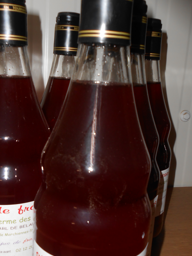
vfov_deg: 46.7
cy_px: 143
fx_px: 296
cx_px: 82
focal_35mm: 40
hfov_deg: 35.9
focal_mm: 4.6
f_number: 3.5
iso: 80
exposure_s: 1/25
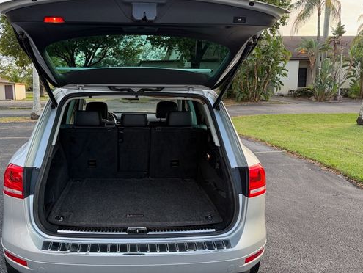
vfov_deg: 45.5
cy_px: 139
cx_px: 137
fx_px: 325
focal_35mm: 31
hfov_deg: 57.6
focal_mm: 6.76
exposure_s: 1/167
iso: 64
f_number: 1.78
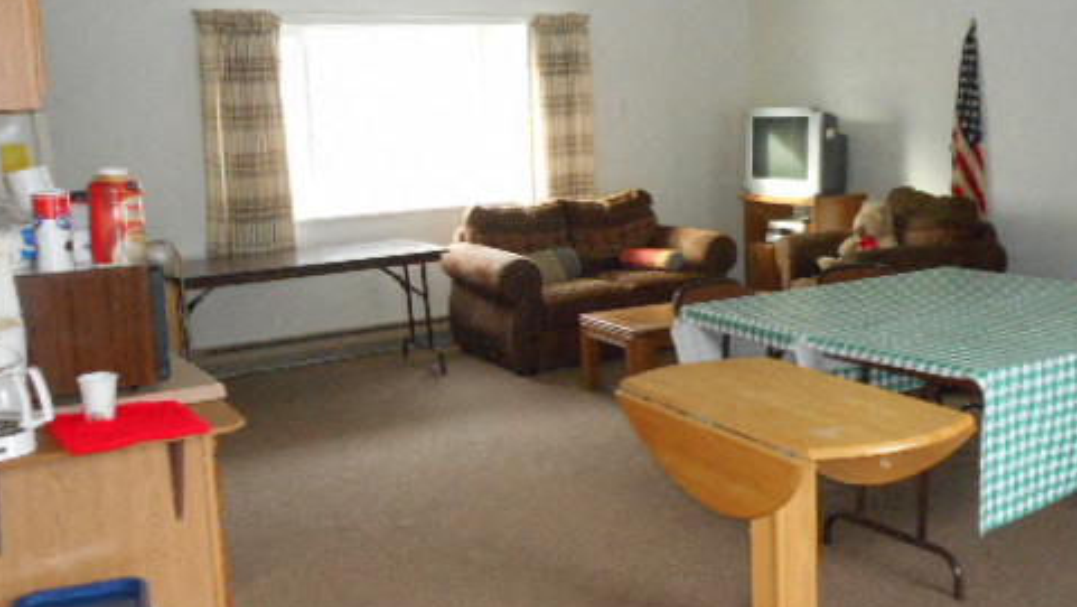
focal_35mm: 42
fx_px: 1200
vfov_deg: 28.4
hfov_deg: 48.1
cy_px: 278
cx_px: 629
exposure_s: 1/25
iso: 560
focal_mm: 5.2
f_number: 4
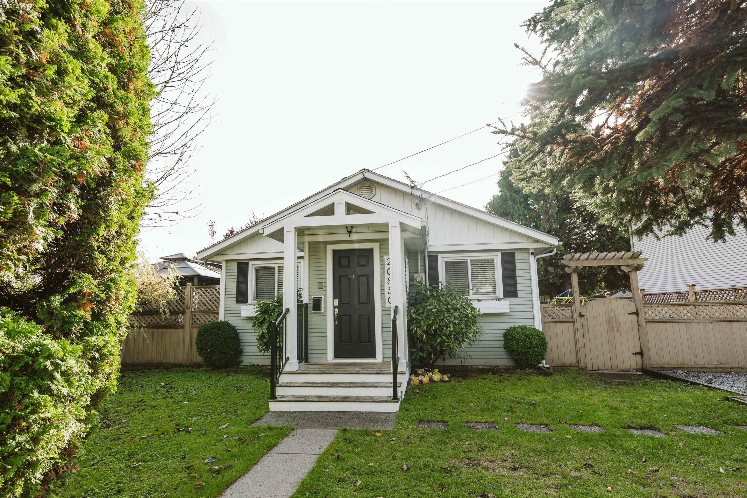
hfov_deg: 84.0
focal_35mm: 20
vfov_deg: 61.9
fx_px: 415
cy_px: 249
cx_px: 374
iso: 160
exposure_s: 1/200
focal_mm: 20
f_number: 4
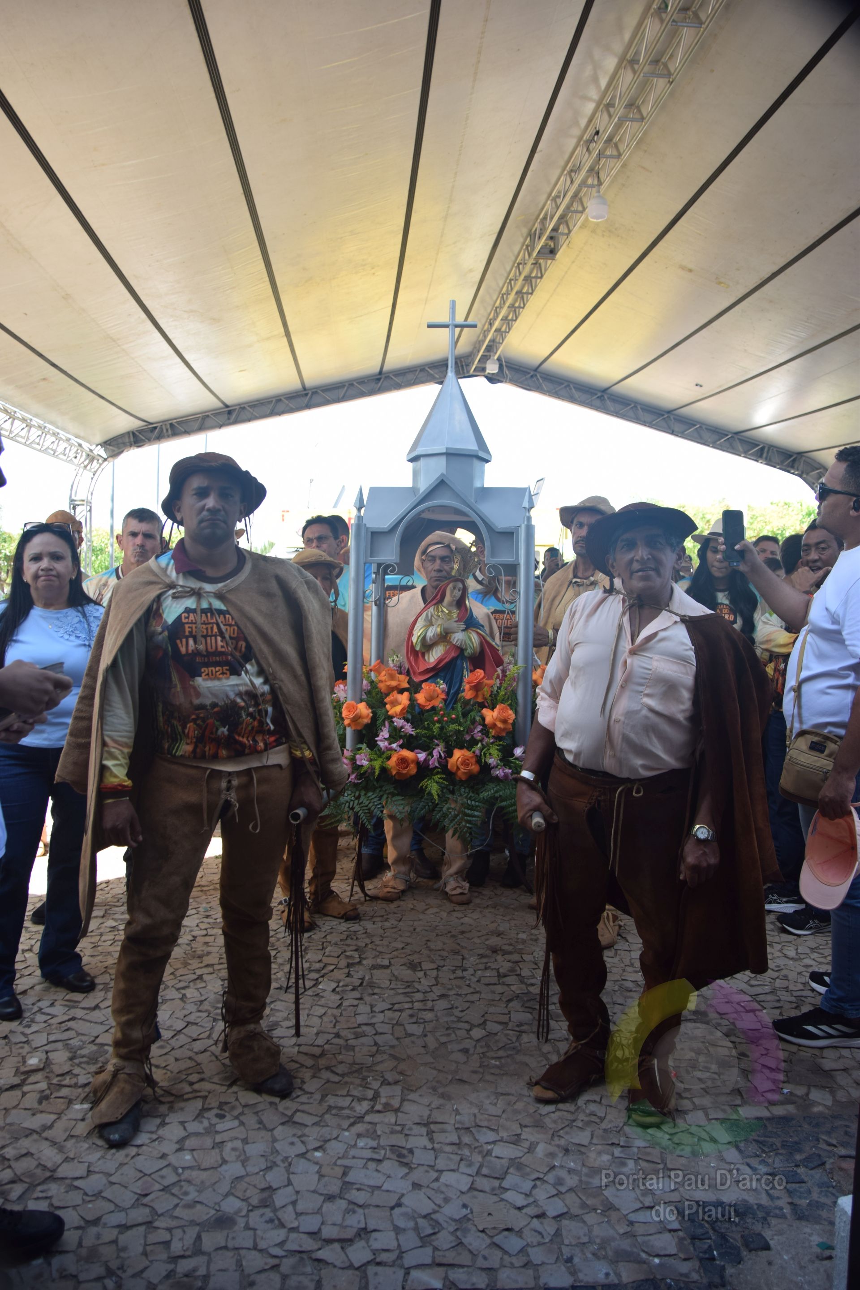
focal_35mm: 26
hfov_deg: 50.4
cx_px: 430
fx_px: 914
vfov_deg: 70.4
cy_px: 645
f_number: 3.2
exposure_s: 1/200
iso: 100
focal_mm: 17
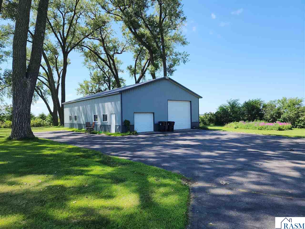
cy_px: 114
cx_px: 152
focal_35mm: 23
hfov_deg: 73.9
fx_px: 203
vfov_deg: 58.9
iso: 12
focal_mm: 6.4
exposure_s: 1/523
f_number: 1.8
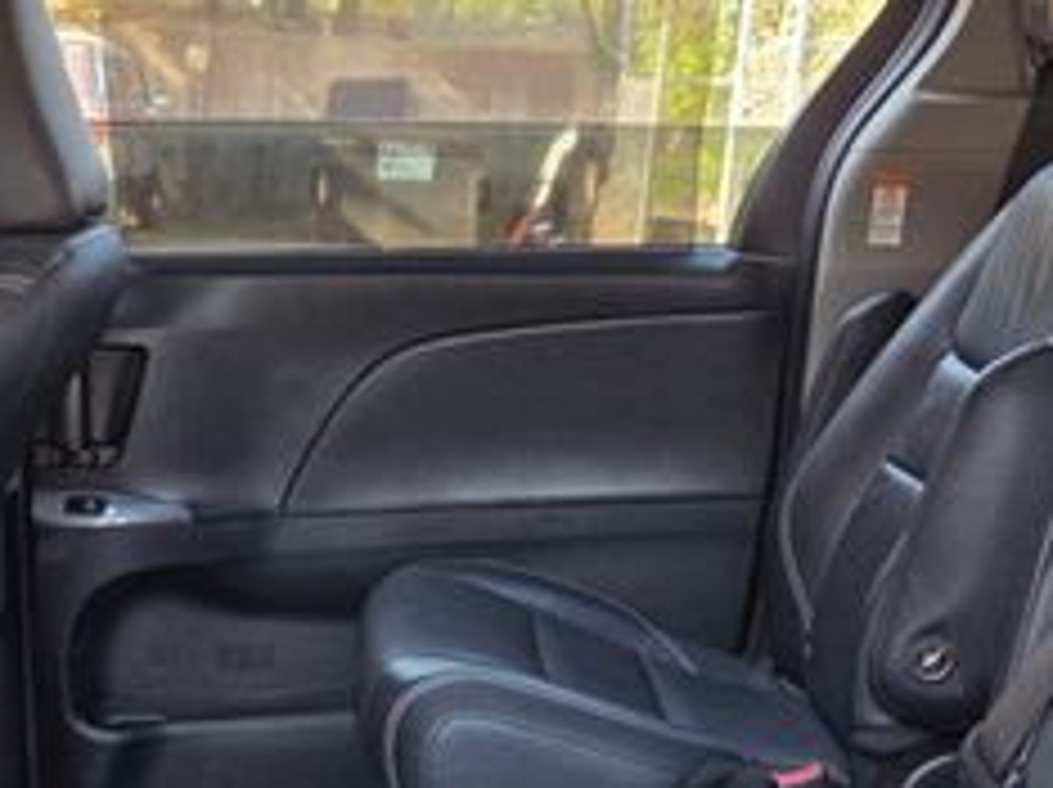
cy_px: 793
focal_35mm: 63
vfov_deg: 22.3
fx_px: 1914
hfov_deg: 30.4
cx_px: 310
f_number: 1.8
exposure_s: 1/180
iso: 125
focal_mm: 5.4
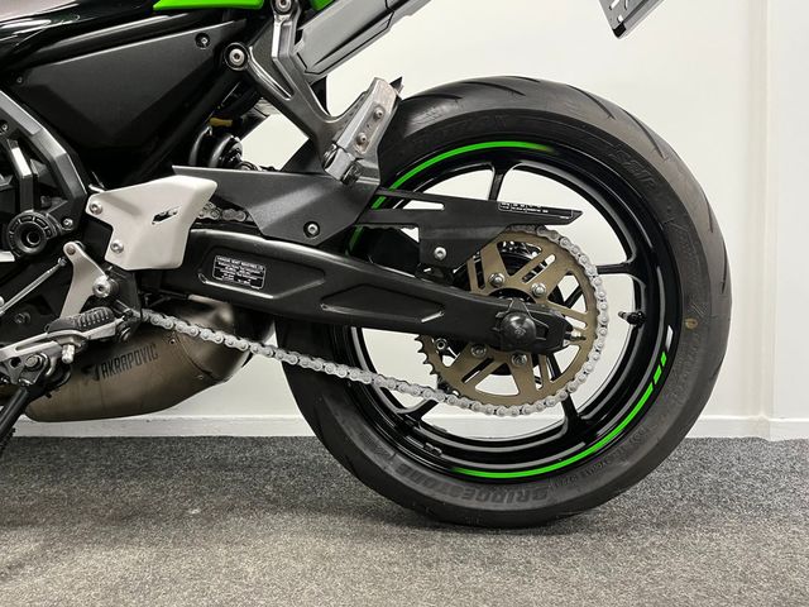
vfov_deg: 53.1
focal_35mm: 26
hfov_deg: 67.3
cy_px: 304
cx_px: 404
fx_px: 608
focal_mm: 5.1
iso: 400
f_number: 1.6
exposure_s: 1/50
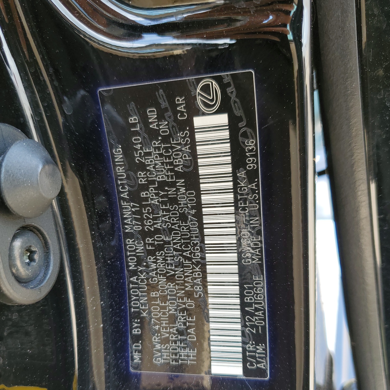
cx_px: 196
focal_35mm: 31
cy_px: 230
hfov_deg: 52.5
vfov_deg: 52.2
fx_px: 395
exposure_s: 1/164
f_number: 1.5
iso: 50
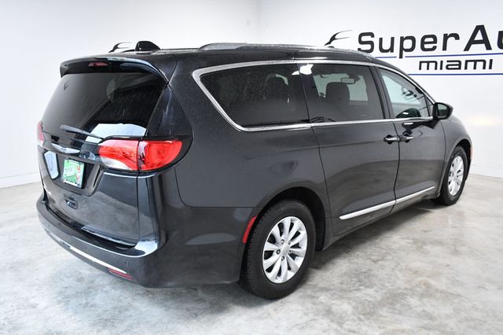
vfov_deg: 39.9
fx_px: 461
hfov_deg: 57.2
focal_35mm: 33
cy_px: 168
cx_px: 252
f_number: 7.1
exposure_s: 1/200
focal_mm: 22
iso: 2500
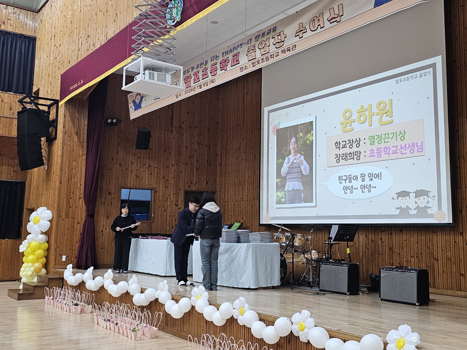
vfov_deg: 58.9
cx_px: 234
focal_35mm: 23
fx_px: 310
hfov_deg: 73.9
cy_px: 175
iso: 320
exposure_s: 1/120
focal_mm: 6.3
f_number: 1.7
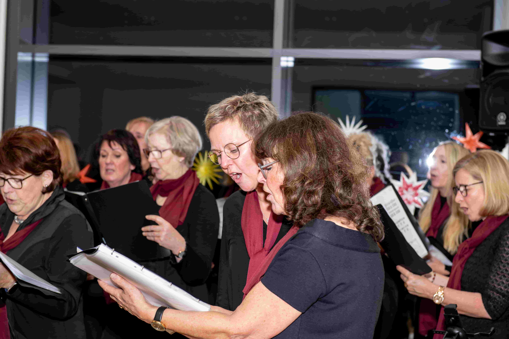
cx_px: 254
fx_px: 990
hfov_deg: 28.8
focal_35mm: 70
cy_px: 170
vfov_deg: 19.5
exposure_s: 1/80
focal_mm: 70
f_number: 6.3
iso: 500
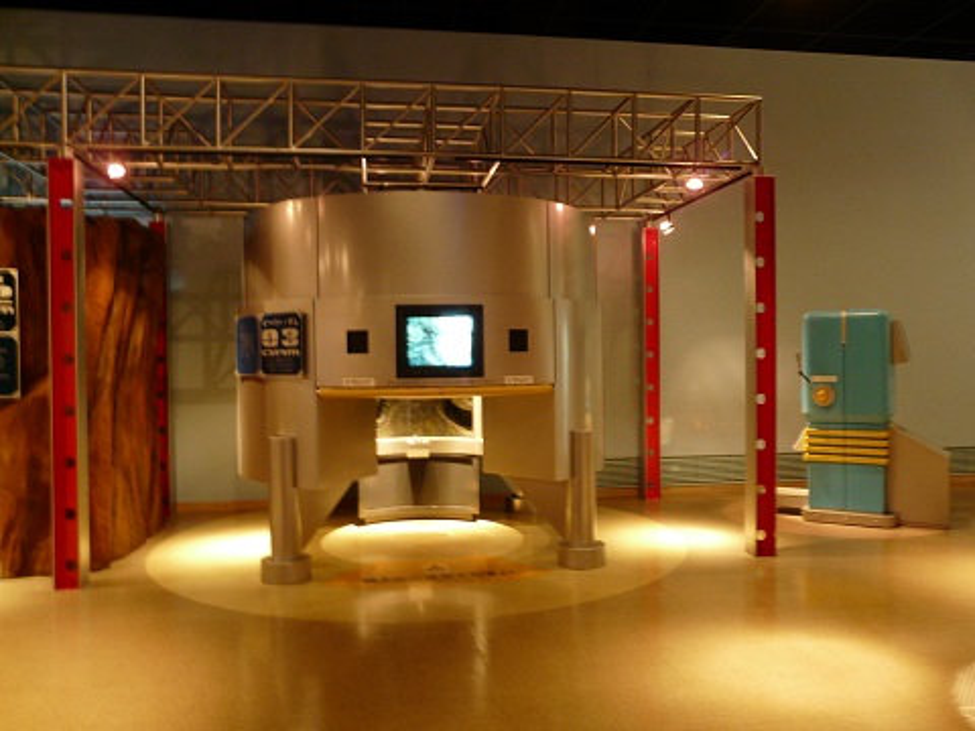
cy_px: 366
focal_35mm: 28
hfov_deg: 63.4
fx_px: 789
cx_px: 488
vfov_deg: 49.7
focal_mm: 4.6
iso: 200
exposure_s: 1/2.5
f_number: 2.8
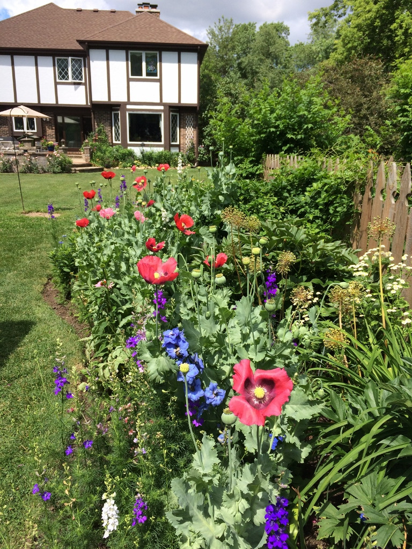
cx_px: 206
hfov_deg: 48.2
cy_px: 274
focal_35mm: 29
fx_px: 460
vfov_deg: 61.7
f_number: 2.2
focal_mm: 4.15
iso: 32
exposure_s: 1/1282
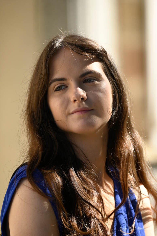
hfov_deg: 3.4
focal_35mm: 400
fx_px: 2621
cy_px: 118
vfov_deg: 5.2
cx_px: 78
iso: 280
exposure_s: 1/400
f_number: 6
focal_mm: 400
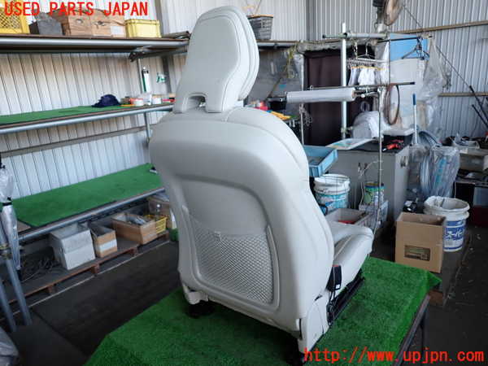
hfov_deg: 69.4
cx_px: 244
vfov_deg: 54.9
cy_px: 183
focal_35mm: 25
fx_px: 352
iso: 100
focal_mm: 4.5
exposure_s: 1/100
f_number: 2
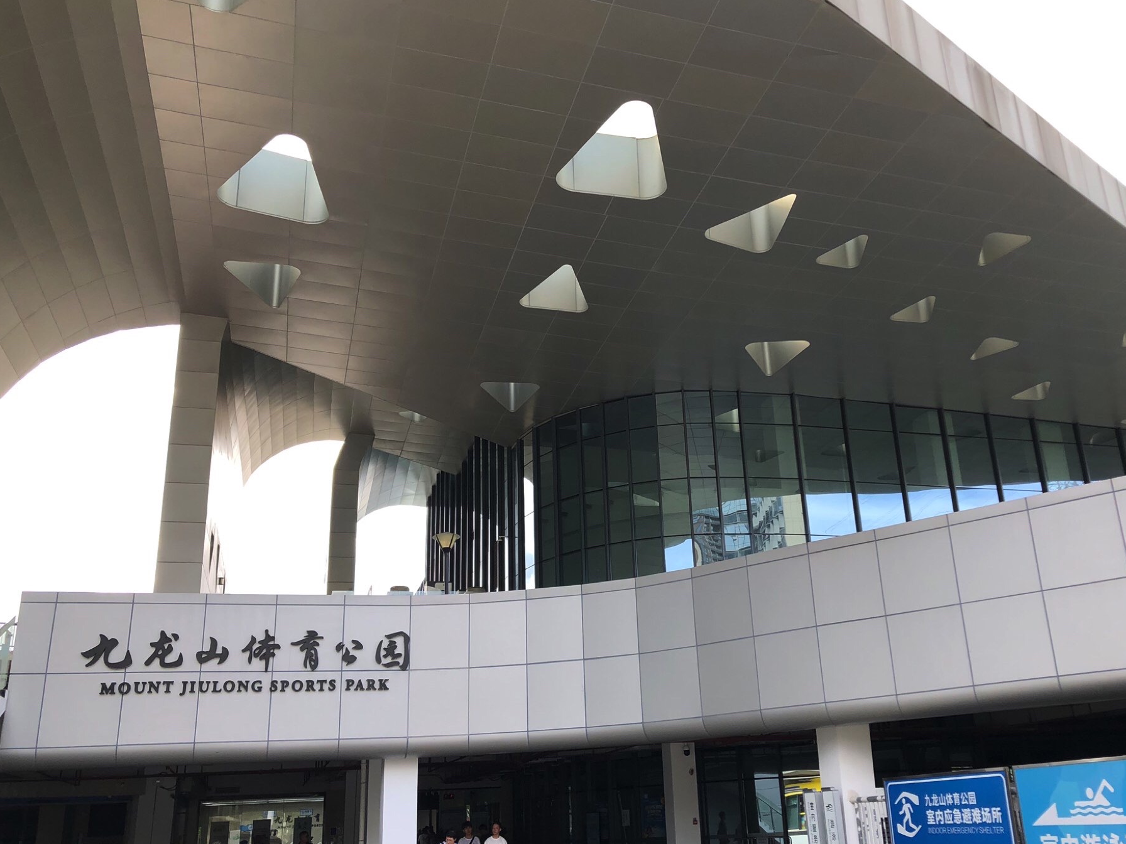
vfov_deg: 44.1
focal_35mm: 32
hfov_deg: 56.7
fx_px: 1041
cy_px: 460
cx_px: 631
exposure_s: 1/326
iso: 20
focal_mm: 3.99
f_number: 1.8
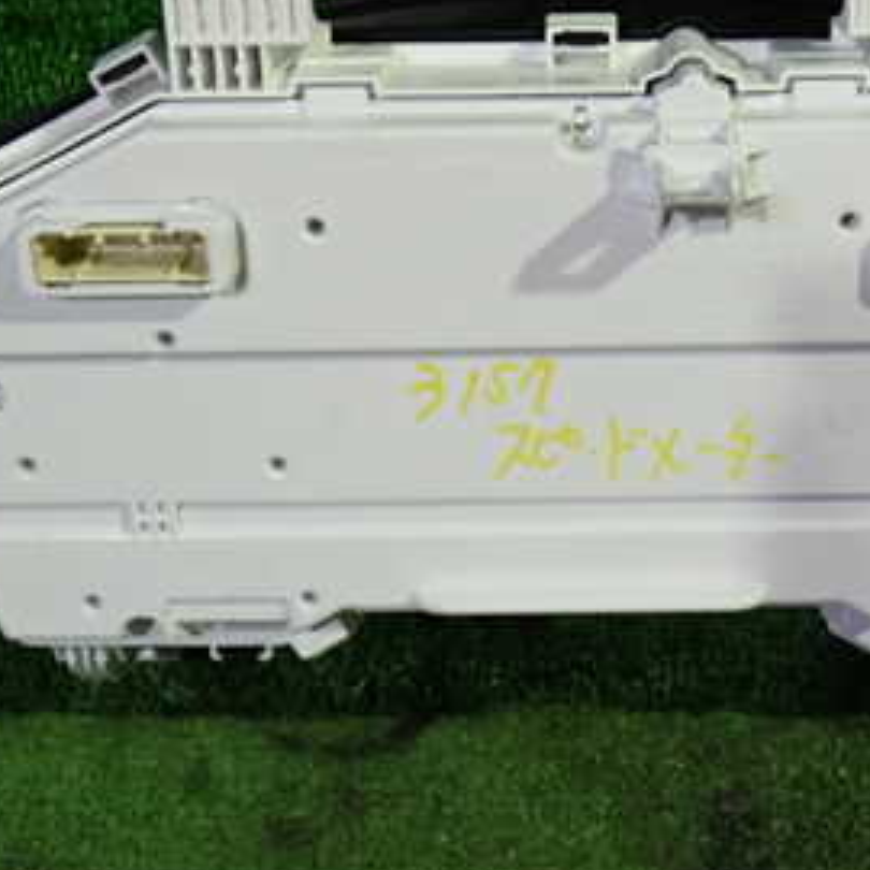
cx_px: 609
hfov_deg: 28.8
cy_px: 303
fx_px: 1678
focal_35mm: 59
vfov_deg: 28.9
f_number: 2.3
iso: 200
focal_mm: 5.4
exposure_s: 1/30
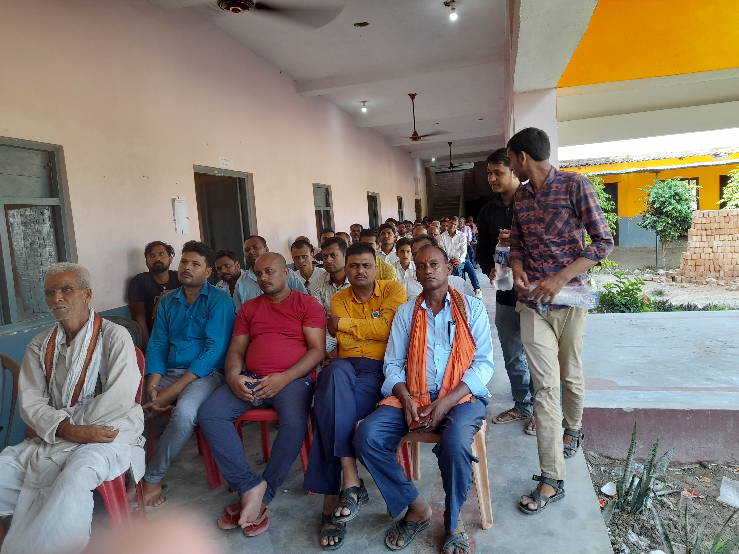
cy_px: 277
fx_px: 534
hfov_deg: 69.4
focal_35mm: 25
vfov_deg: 54.9
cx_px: 370
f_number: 2
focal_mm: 4.6
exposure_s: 1/50
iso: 40
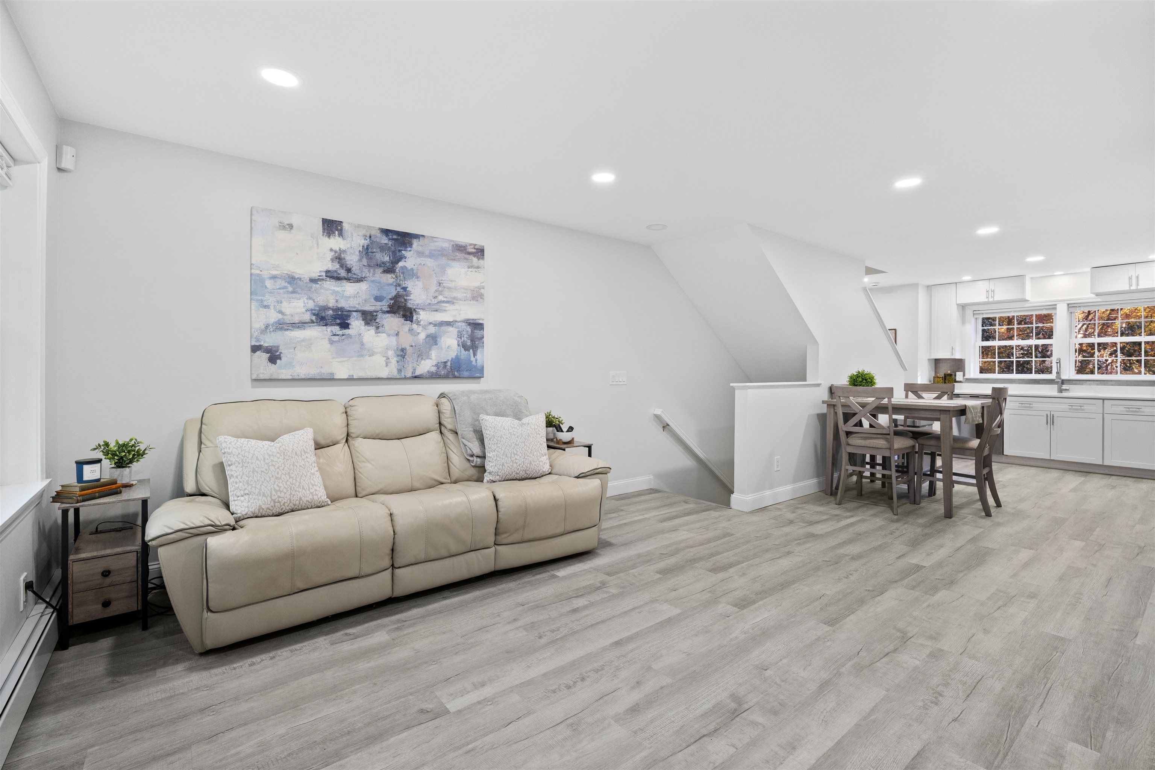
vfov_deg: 73.7
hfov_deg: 96.7
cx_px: 578
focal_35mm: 16
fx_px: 513
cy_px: 385
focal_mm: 16
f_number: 7.1
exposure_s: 1/15
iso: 400
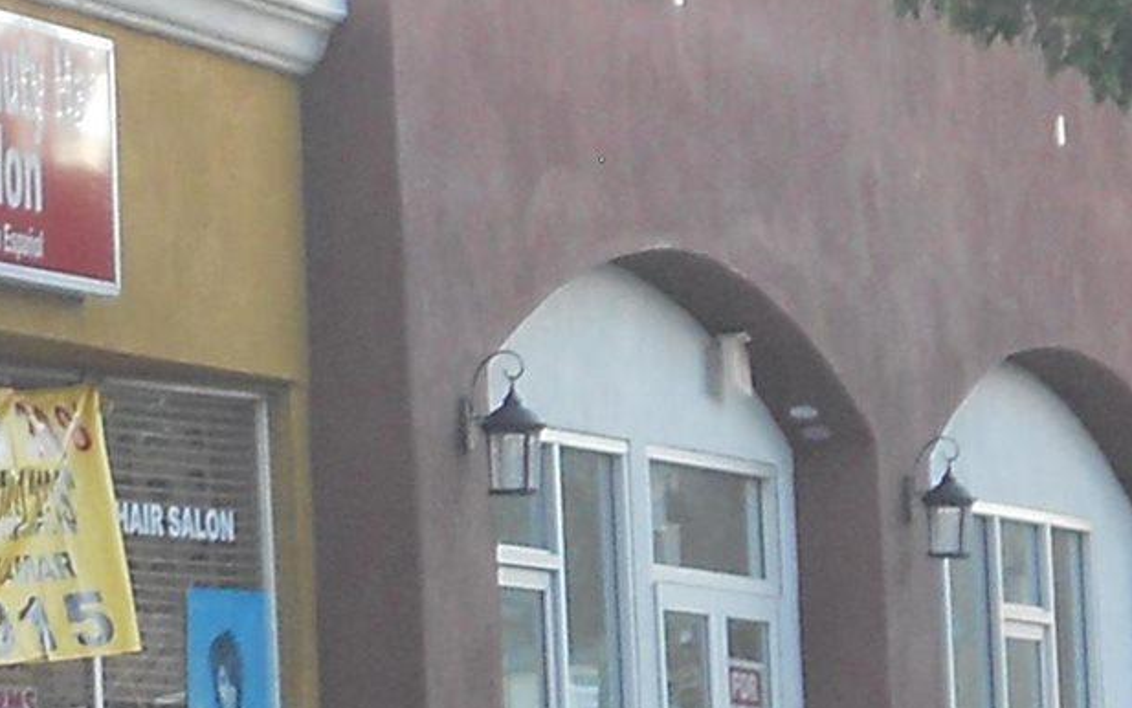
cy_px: 426
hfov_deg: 7.2
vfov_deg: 4.6
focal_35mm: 285
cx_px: -598
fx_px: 8795
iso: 80
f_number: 4.8
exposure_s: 1/30
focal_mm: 9.8
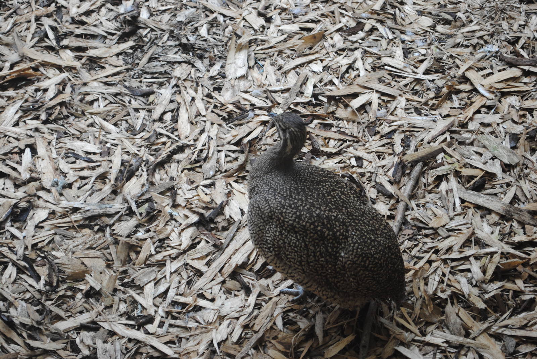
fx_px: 1232
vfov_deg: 16.6
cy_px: 180
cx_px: 268
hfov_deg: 24.6
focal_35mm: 82
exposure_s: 1/30
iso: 200
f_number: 5.6
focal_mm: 55
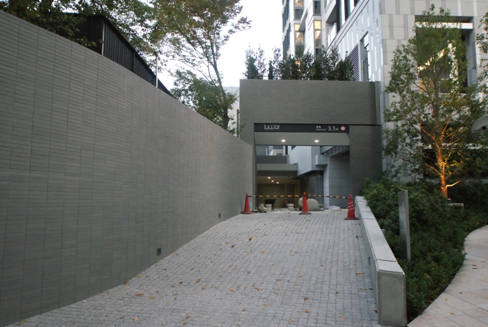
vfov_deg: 48.1
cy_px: 164
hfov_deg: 67.3
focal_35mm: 27
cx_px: 244
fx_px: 367
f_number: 5.6
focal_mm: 18
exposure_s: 1/60
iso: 1600
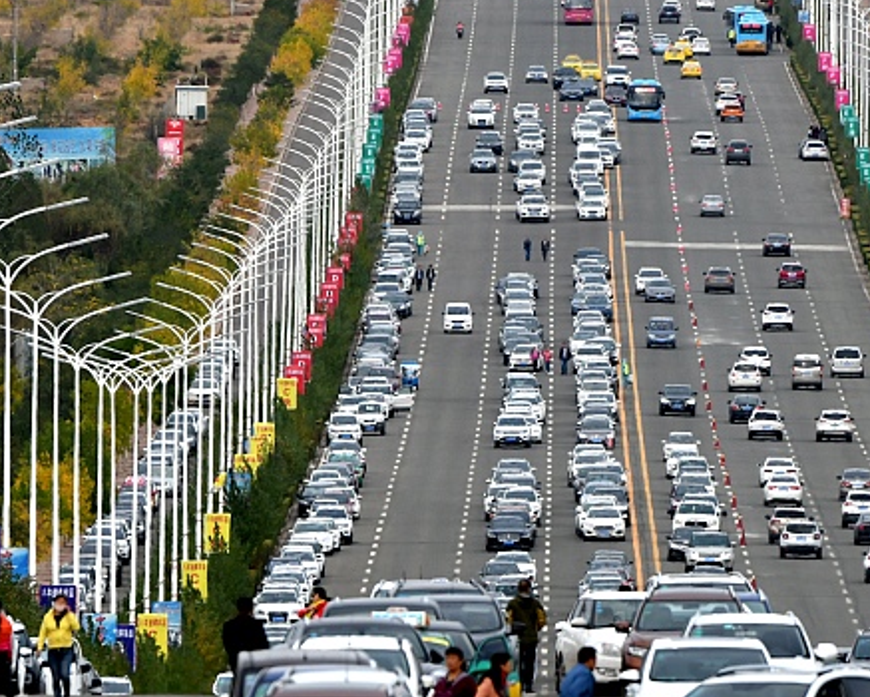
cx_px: 577
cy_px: 315
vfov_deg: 1.4
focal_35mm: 1130
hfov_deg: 1.7
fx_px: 29109
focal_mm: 390
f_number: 5.6
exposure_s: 1/500
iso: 250
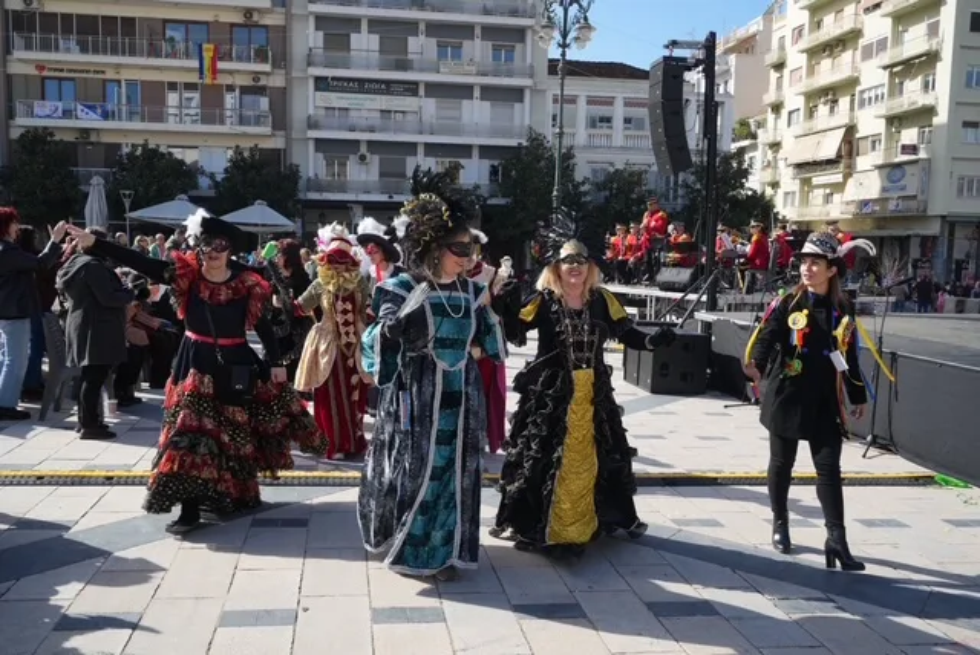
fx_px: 817
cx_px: 490
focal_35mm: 30
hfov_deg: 61.9
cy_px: 328
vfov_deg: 43.7
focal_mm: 30
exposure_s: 1/200
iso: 125
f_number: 8
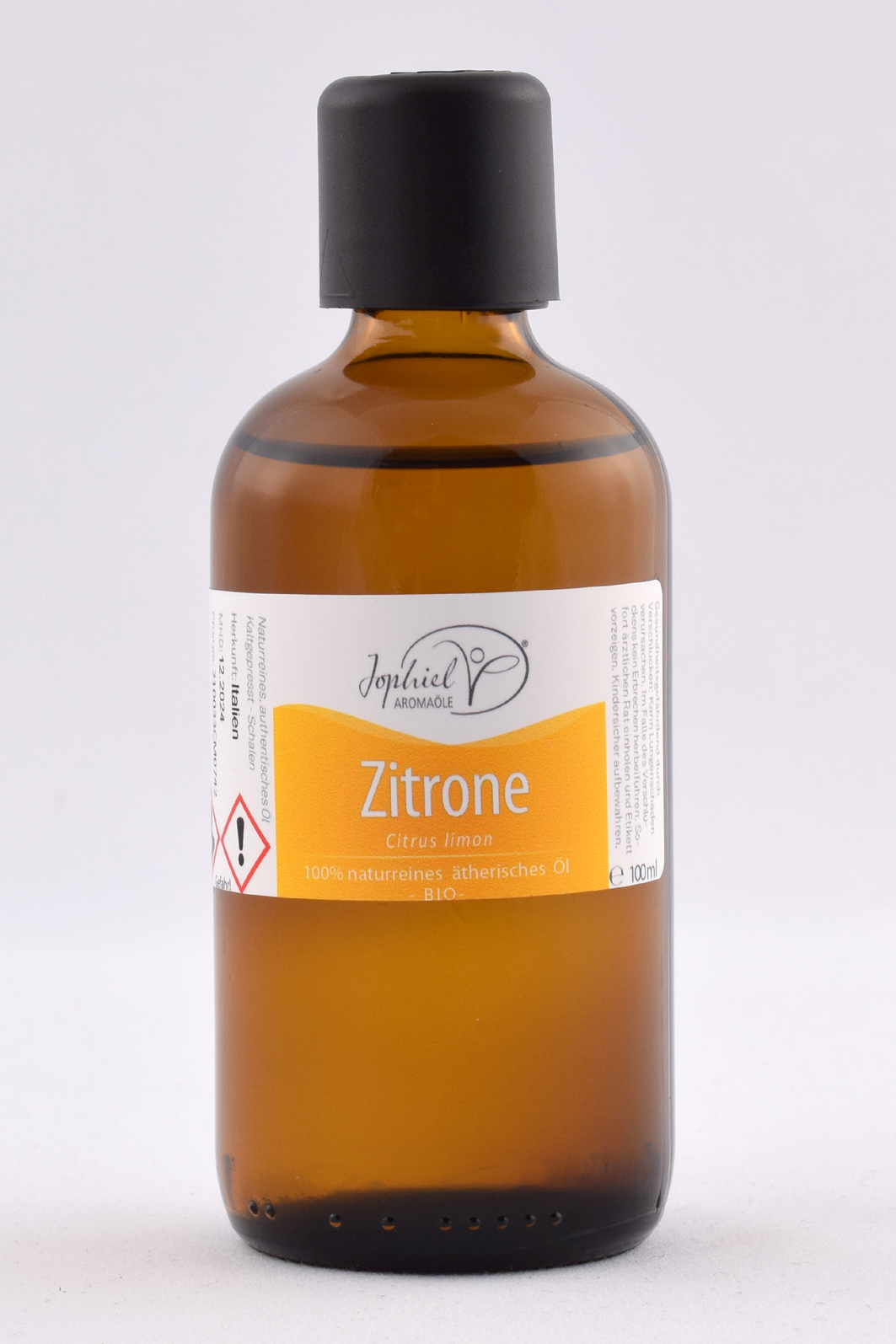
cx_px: 448
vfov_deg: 24.6
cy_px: 672
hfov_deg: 16.5
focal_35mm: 82
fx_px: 3080
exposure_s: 1/125
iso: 200
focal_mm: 55
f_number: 11
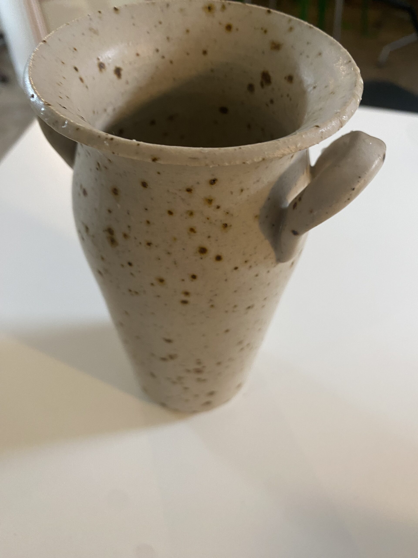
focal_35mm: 25
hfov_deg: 54.9
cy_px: 279
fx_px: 403
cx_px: 209
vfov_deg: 69.4
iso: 160
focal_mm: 4.25
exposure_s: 1/50
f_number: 1.8
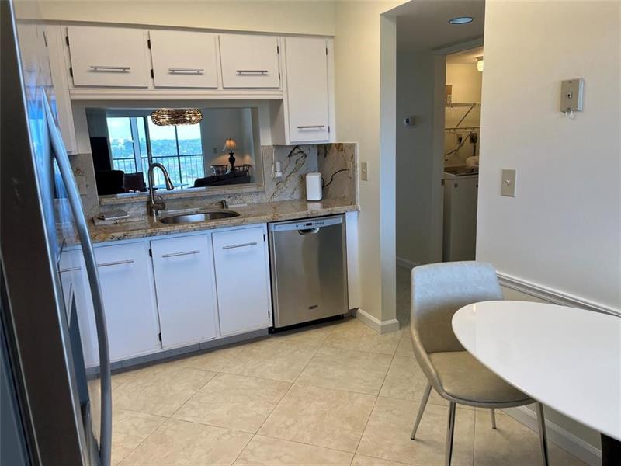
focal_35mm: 26
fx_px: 466
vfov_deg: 53.1
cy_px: 233
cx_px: 310
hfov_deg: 67.3
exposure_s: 1/129
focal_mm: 5.1
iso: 40
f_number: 1.6
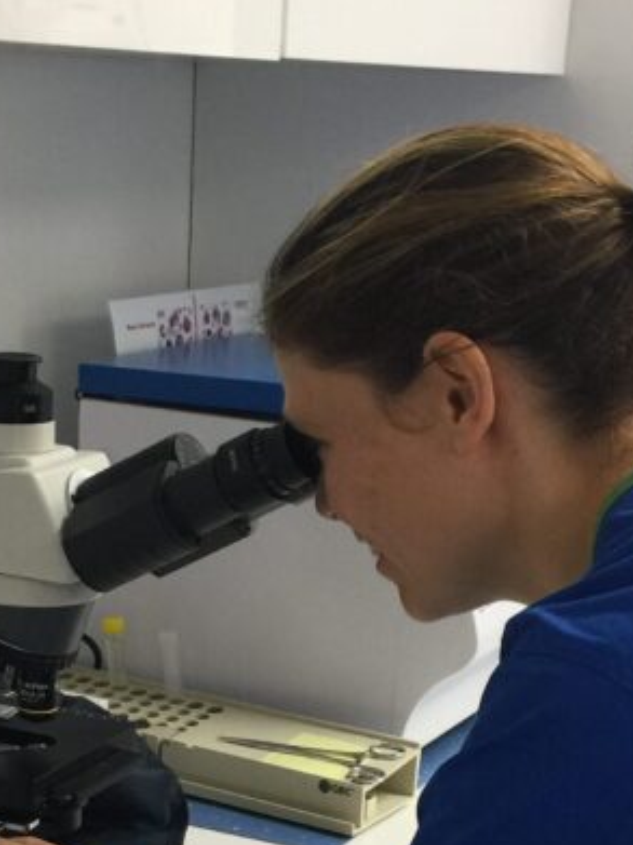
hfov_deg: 19.3
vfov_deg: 24.5
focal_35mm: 76
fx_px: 1854
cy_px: 841
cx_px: 216
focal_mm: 4.15
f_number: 2.2
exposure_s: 1/33
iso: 50
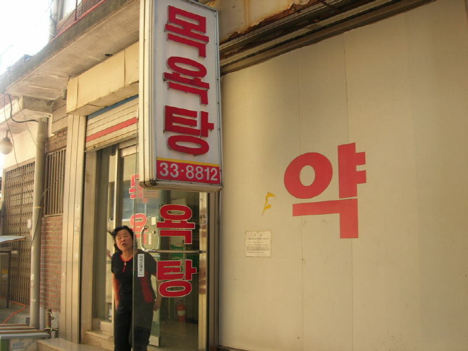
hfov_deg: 49.0
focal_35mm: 38
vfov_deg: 37.7
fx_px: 514
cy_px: 176
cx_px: 234
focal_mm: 7.8
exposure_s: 1/73
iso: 64
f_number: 4.8
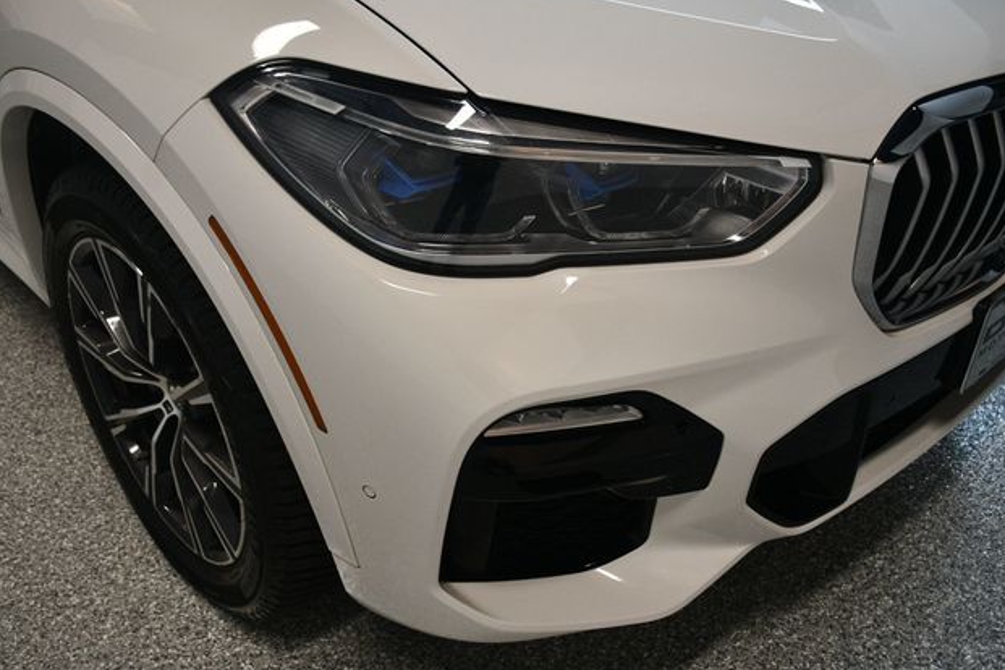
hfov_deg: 54.4
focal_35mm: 35
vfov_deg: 37.9
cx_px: 515
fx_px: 977
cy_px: 330
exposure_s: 1/125
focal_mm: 23
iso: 800
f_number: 3.8
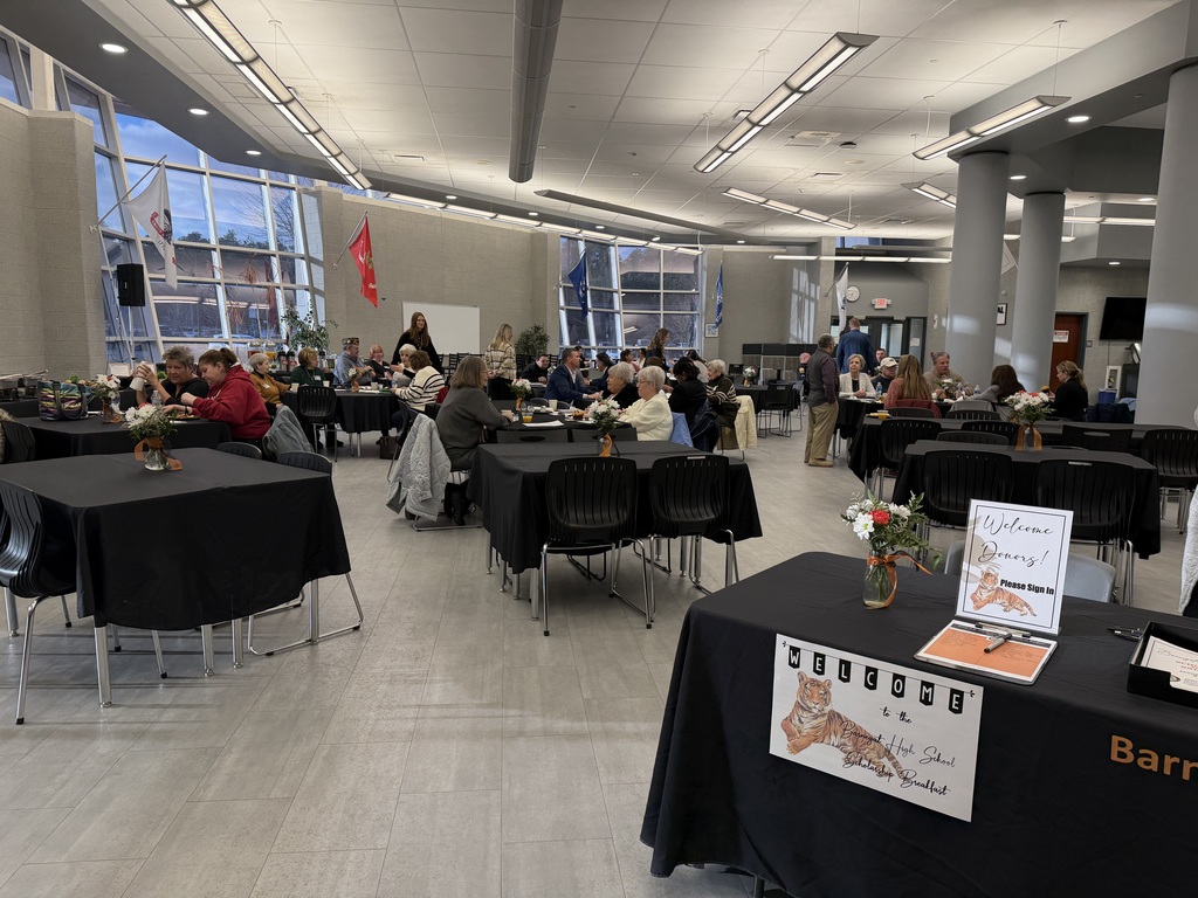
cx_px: 599
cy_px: 449
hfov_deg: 71.6
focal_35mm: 24
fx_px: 831
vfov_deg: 56.8
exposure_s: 1/120
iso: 100
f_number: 1.78
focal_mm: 6.76
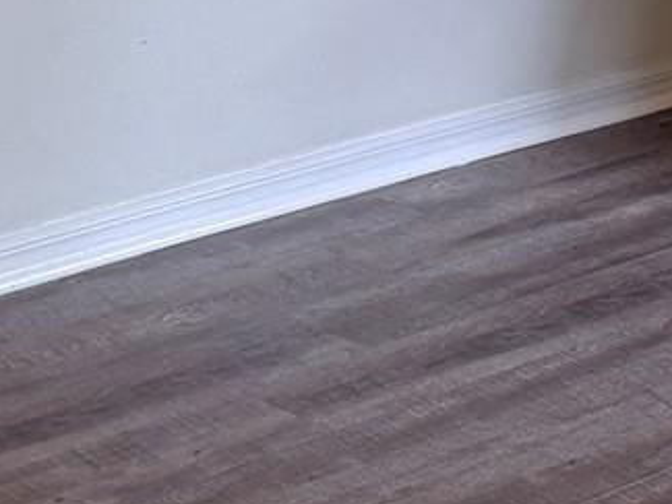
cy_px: -558
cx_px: -895
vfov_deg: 11.2
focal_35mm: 118
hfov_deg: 13.0
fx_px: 2292
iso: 125
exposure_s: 1/60
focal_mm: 6.76
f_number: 1.78
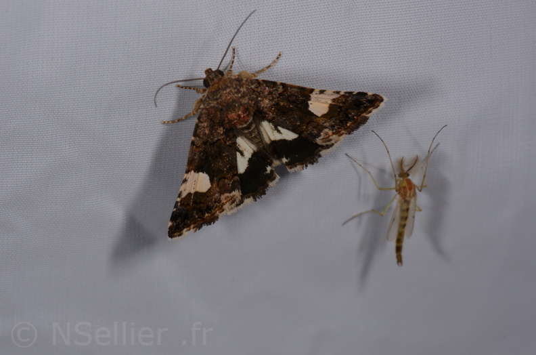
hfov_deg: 16.1
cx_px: 268
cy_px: 178
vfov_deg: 10.7
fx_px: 1894
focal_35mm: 128
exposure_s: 1/60
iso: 100
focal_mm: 85
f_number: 22
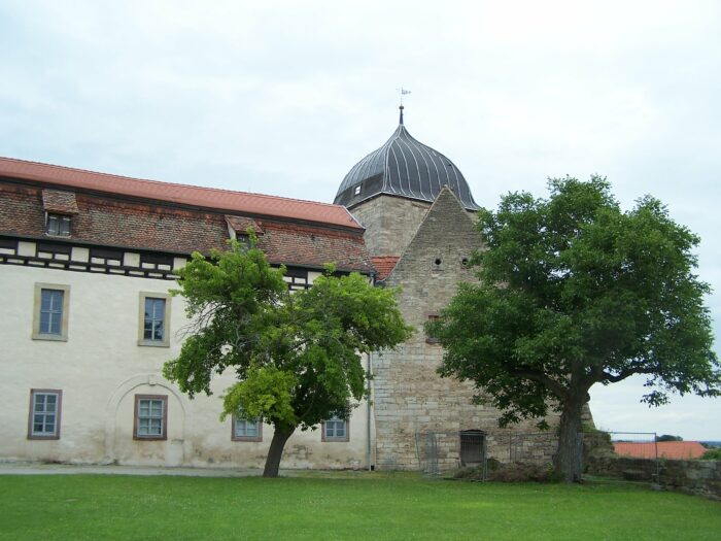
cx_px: 360
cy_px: 270
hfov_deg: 49.0
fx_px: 791
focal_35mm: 38
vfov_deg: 37.7
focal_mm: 6.3
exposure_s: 1/350
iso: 80
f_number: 2.8
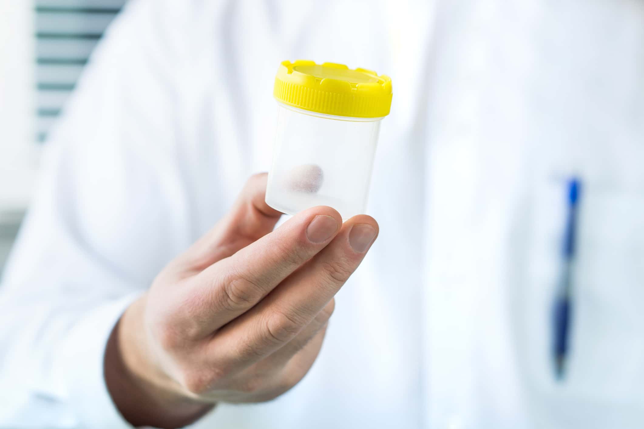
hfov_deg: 27.0
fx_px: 1341
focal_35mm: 75
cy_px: 214
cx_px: 322
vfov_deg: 18.2
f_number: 2.8
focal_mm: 50
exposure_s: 1/40
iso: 200
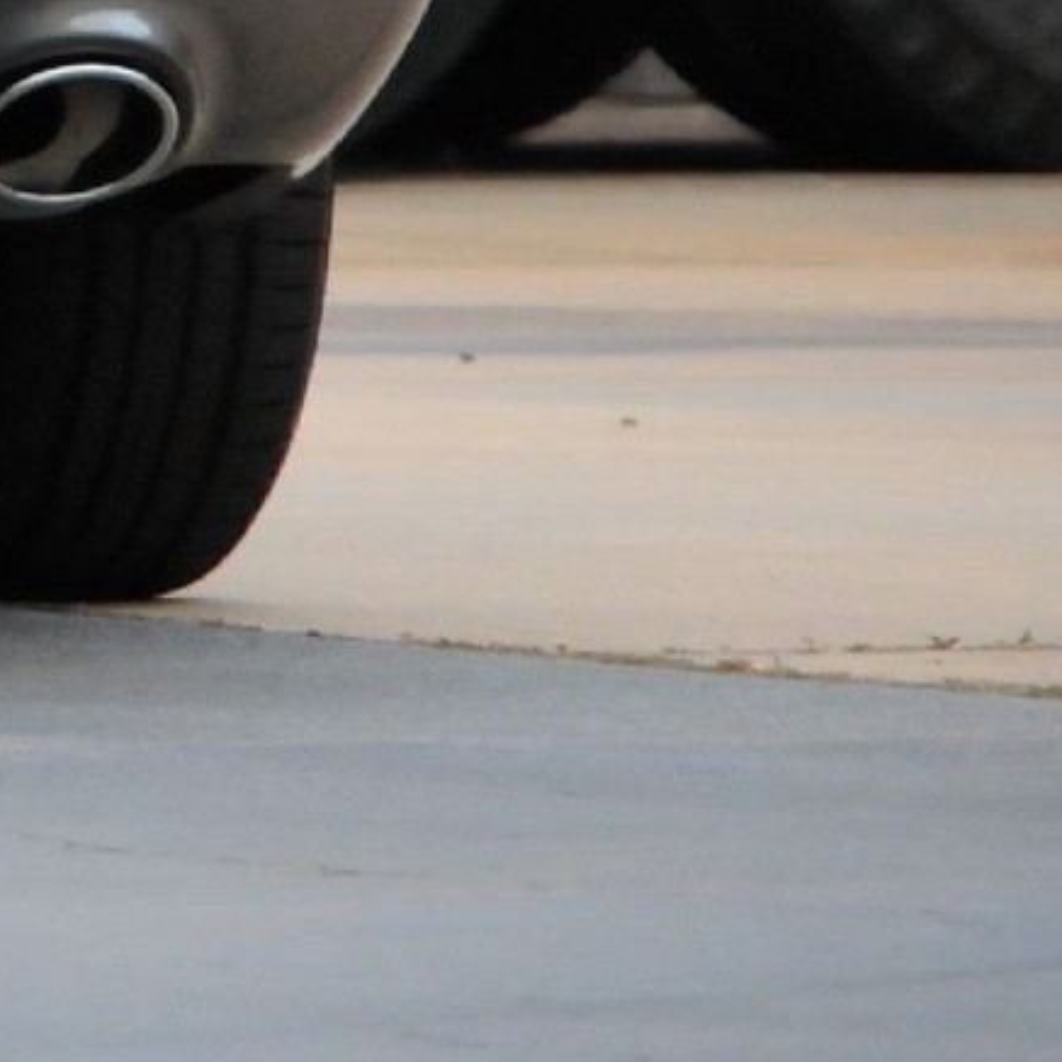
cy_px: -786
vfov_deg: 2.4
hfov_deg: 2.3
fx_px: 25789
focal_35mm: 743
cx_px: -1811
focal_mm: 102
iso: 2000
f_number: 5.6
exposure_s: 1/500
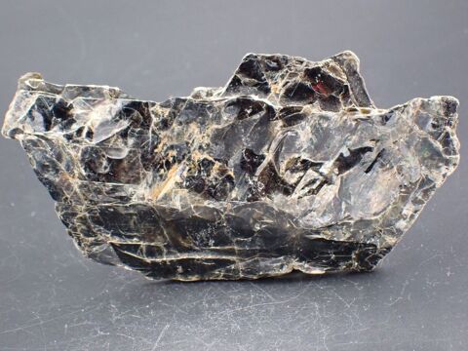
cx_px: 234
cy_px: 176
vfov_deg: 14.8
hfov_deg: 19.6
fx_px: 1352
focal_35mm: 100
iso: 800
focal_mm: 18
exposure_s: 1/200
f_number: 4.9
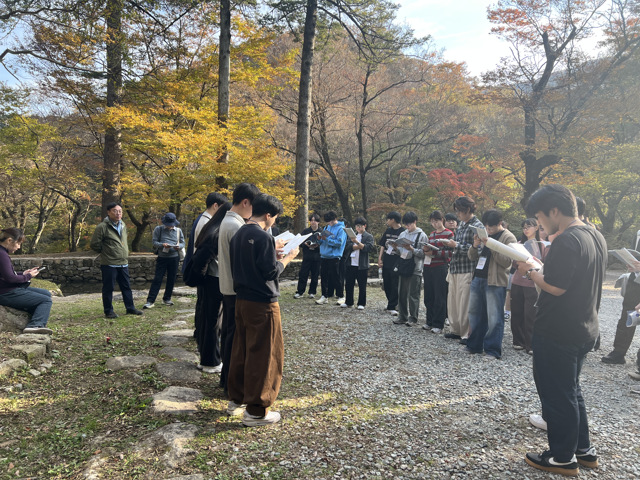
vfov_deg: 53.1
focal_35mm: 26
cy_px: 240
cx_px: 320
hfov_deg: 67.3
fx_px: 481
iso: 50
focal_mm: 5.7
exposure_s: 1/414
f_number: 1.5
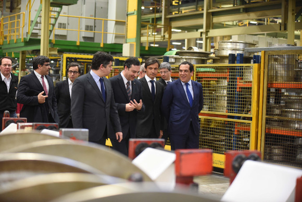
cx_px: 151
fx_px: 587
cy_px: 101
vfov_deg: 19.5
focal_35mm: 70
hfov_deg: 28.8
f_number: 3.5
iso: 3200
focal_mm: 70
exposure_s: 1/100
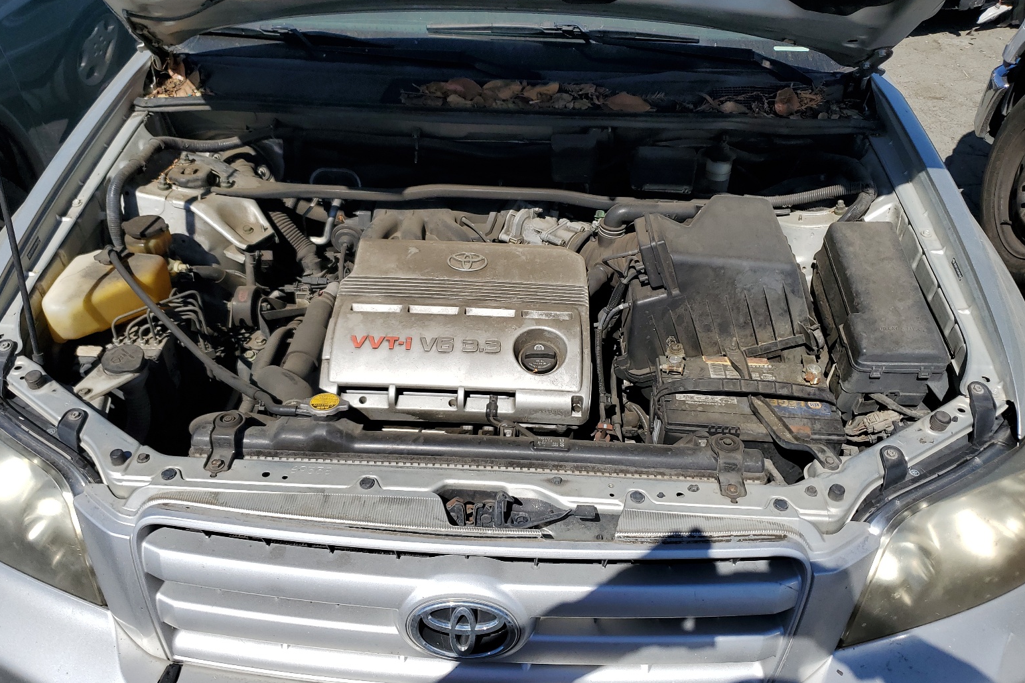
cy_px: 336
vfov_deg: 46.4
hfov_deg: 65.5
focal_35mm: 28
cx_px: 496
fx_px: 797
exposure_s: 1/5000
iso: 50
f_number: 1.5
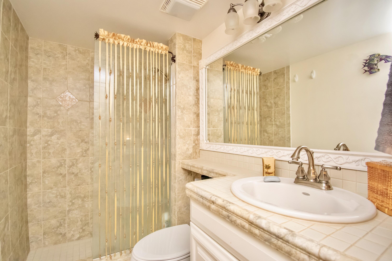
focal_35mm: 16
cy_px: 130
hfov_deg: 95.0
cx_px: 196
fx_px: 180
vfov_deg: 72.1
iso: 6400
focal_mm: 11
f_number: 4.8
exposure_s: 1/60
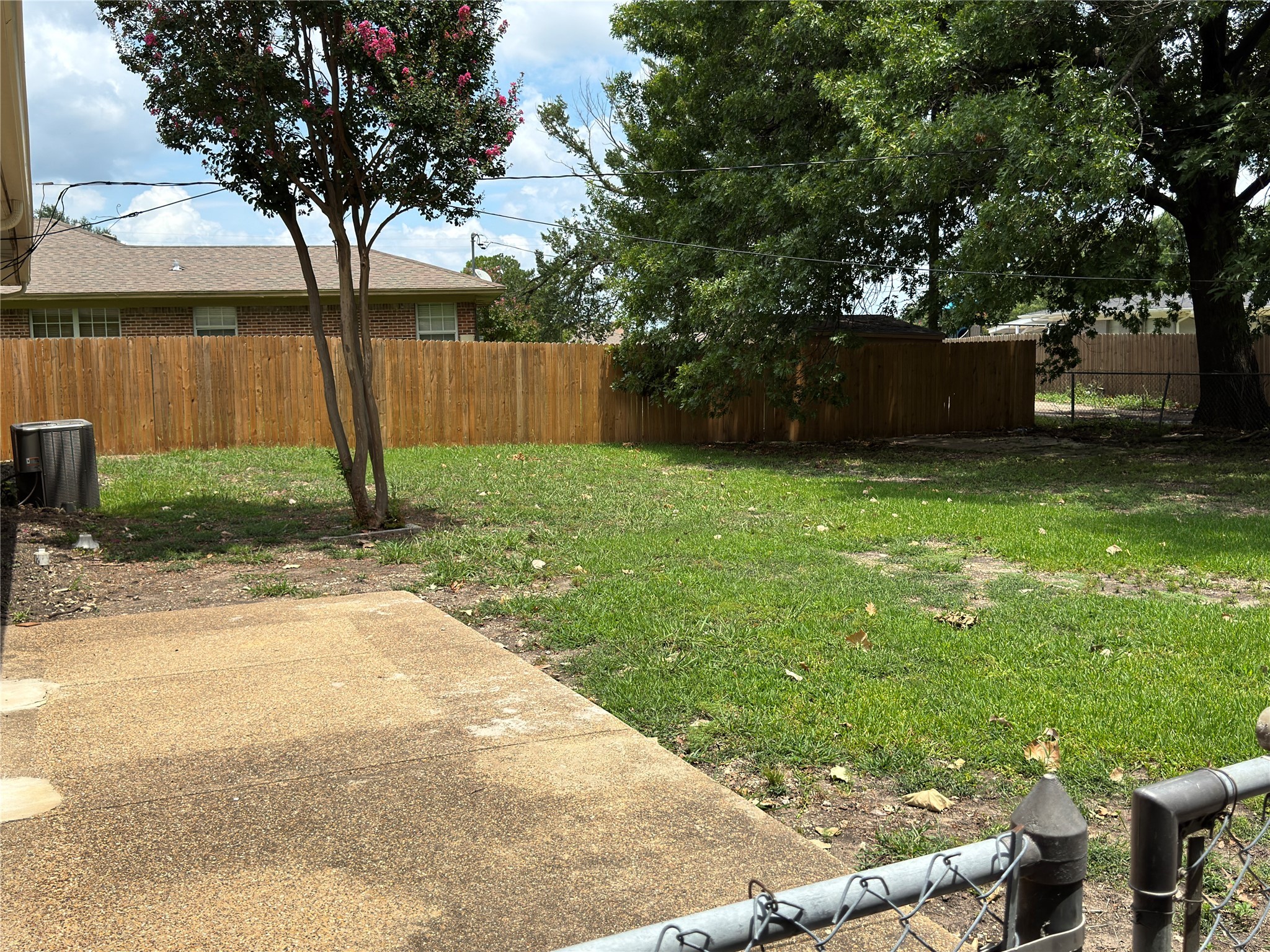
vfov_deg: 40.7
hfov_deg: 52.6
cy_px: 476
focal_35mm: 35
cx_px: 635
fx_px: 1284
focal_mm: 6.76
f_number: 1.78
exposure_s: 1/5376
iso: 100
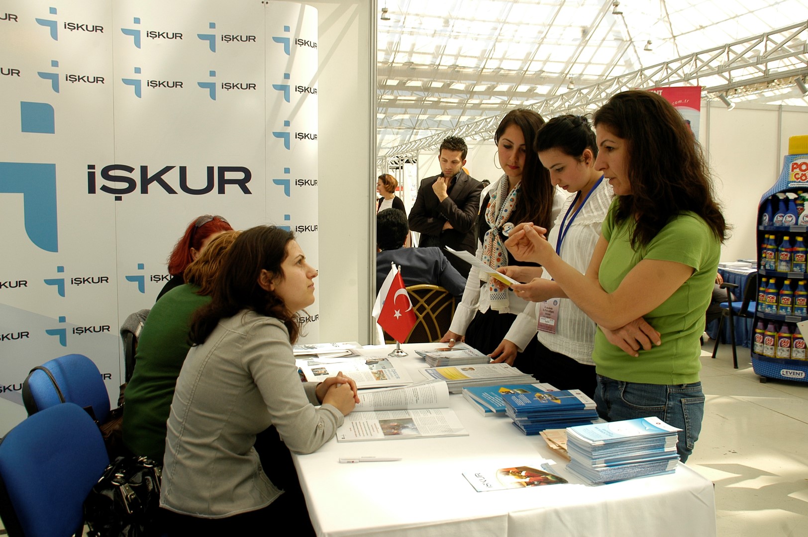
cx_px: 404
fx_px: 740
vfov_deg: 39.9
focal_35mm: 33
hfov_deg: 57.3
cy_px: 268
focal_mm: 22
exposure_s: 1/60
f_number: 6.3
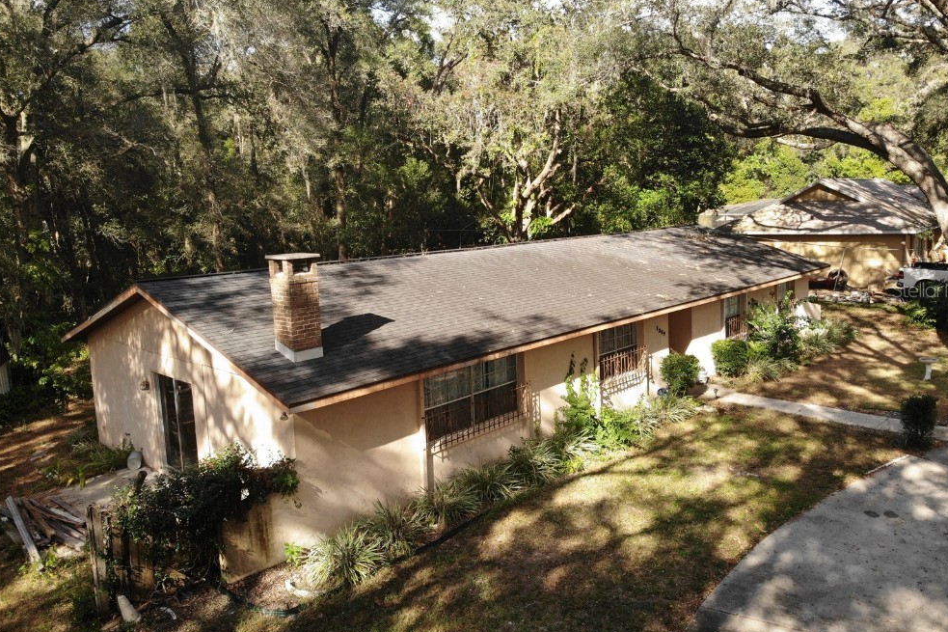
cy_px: 289
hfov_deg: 69.4
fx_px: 685
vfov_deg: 49.5
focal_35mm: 26
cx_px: 489
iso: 105
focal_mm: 4.5
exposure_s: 1/232
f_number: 2.8
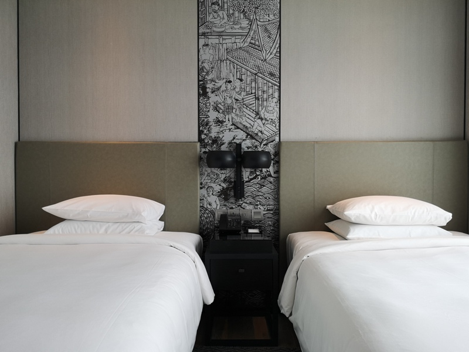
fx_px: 366
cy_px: 176
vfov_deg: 51.4
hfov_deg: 65.3
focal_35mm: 27
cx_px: 234
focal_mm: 3.95
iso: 50
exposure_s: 1/120
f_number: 1.8
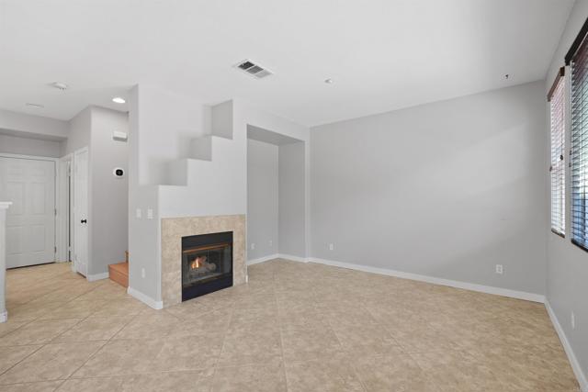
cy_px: 196
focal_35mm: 16
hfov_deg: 96.7
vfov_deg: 73.8
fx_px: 261
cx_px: 294
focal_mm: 16
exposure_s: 1/15
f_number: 4
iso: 250
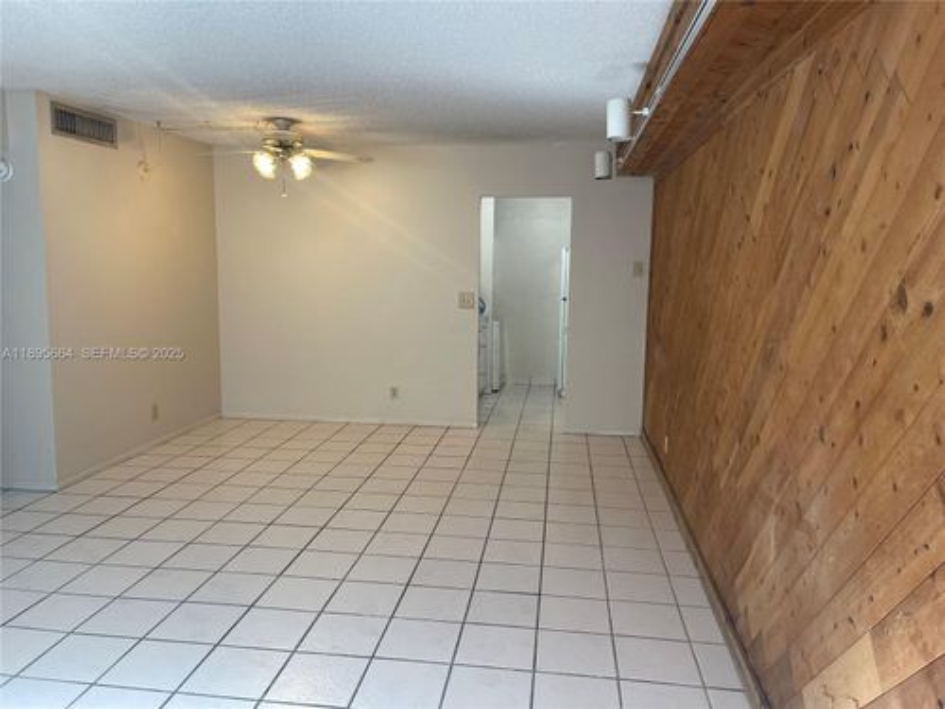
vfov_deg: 53.1
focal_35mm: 26
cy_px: 354
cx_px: 472
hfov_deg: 67.3
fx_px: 710
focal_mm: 5.1
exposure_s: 1/121
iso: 125
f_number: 1.6
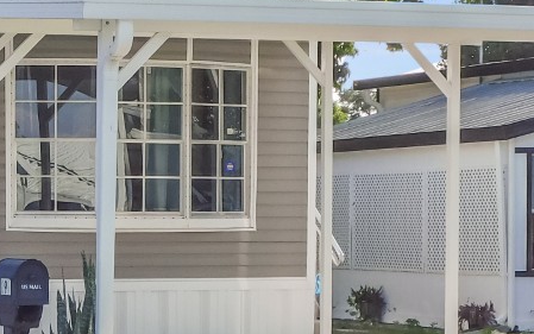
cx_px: 11
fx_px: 2227
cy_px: 121
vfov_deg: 8.6
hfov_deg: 13.5
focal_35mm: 153
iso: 125
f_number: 3.7
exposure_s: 1/640
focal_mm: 8
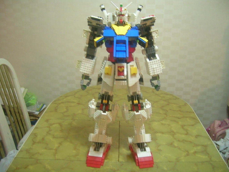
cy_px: 86
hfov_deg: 52.6
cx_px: 114
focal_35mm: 35
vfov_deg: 40.7
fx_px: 232
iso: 62
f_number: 2.8
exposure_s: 1/3.6
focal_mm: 5.4
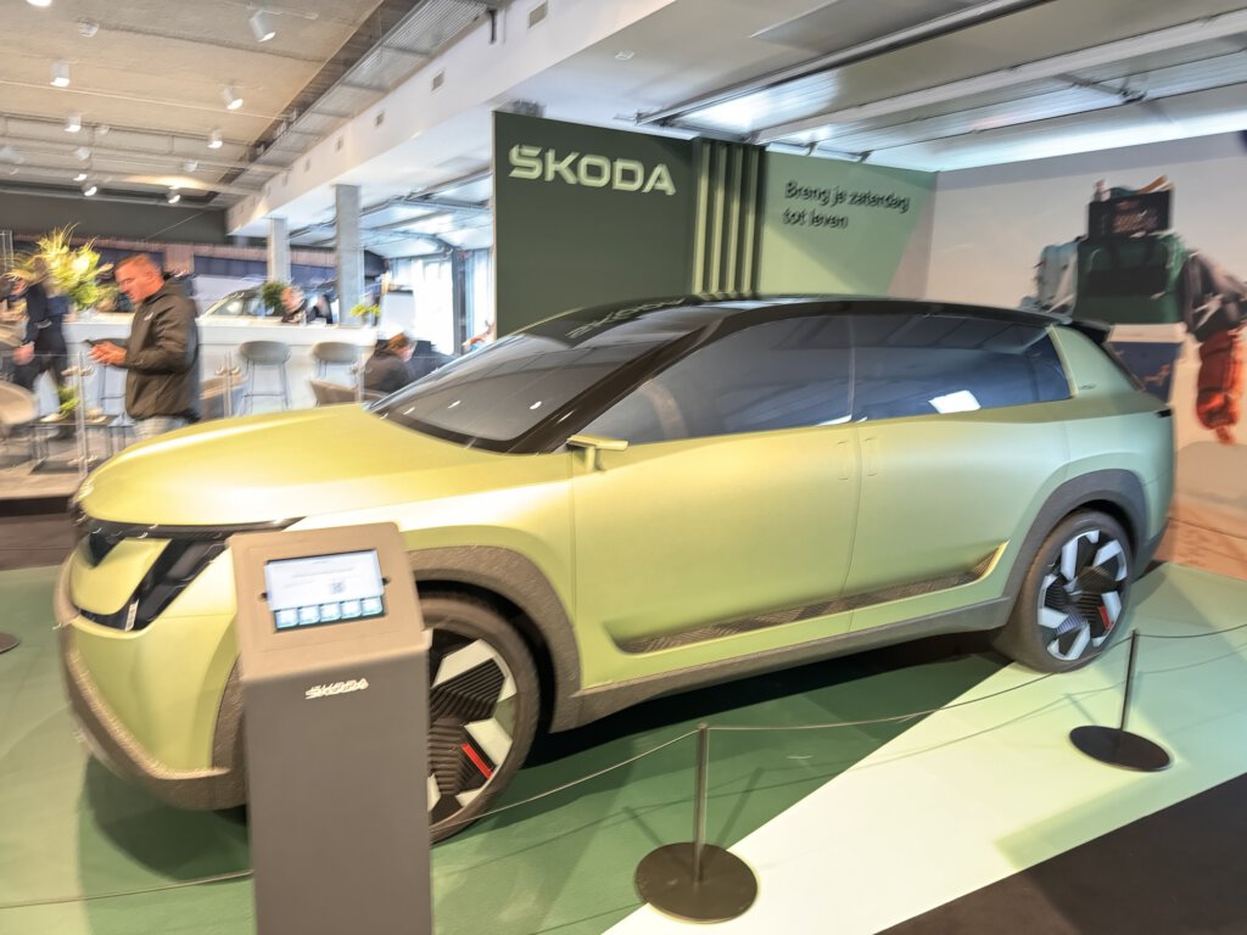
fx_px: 865
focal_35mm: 24
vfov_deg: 56.8
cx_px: 624
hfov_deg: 71.6
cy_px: 468
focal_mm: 6.76
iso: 1250
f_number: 1.78
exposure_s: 1/30
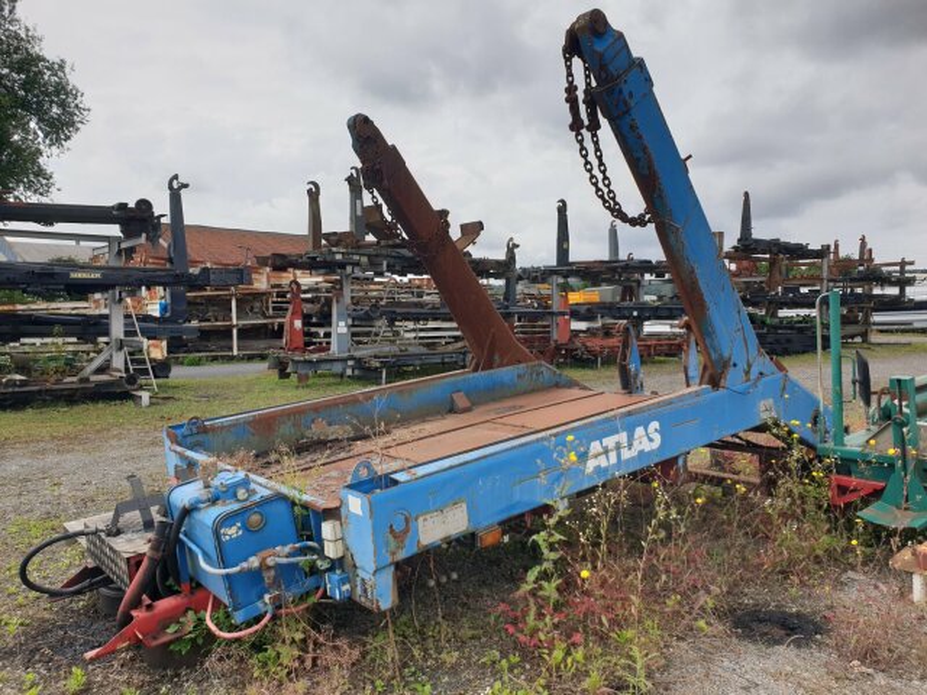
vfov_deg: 53.1
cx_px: 464
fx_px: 696
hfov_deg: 67.3
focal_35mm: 26
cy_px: 348
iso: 50
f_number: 2.4
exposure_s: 1/1115
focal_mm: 4.3
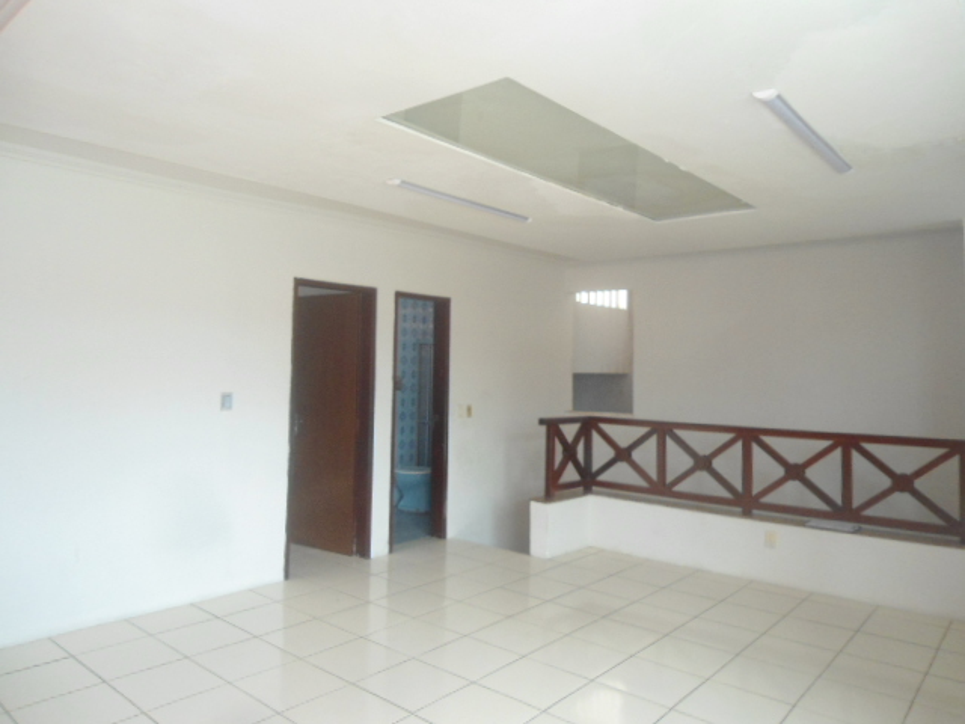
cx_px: 482
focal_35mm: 26
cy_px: 362
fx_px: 725
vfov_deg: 53.1
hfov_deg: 67.3
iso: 200
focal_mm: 4.7
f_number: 2.8
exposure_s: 1/30
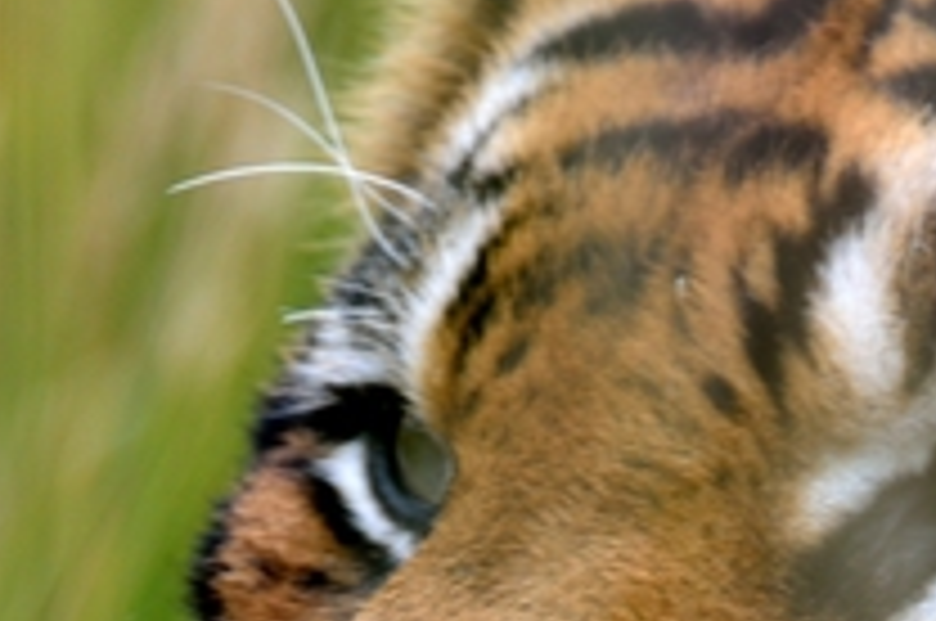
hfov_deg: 1.9
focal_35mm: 1060
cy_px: 1015
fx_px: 27517
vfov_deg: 1.3
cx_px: 837
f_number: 5.3
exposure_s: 1/100
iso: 160
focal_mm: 210
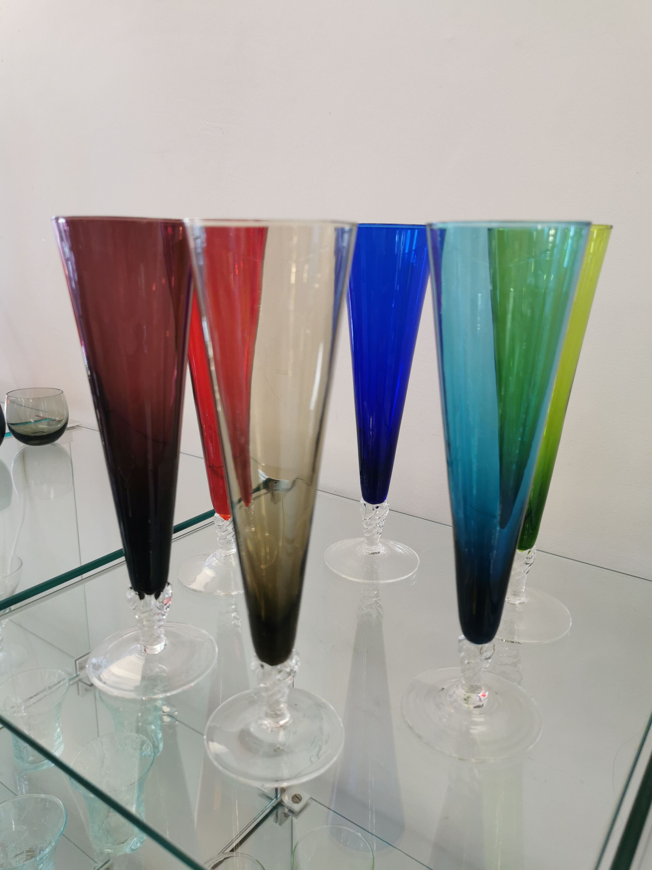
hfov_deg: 51.4
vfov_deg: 65.3
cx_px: 326
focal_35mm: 27
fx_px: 678
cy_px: 435
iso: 125
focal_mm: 5.58
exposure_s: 1/100
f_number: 1.8
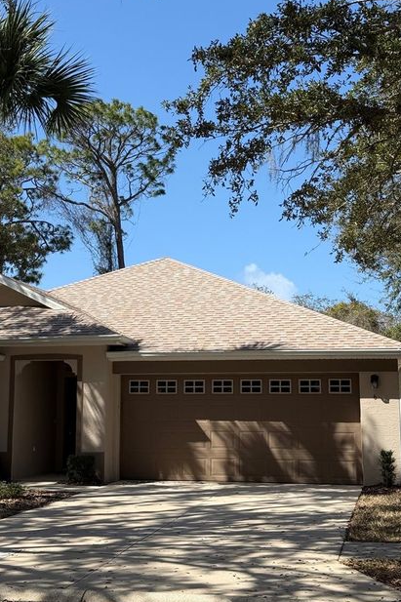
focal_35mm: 54
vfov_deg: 36.9
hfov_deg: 25.0
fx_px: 903
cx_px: 180
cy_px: 297
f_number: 1.78
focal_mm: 6.76
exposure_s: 1/3891
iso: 64
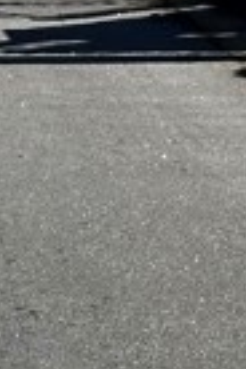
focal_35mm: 278
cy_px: -35
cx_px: 380
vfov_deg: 7.4
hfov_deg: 4.9
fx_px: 2849
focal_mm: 6.86
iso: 64
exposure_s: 1/5882
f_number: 1.78
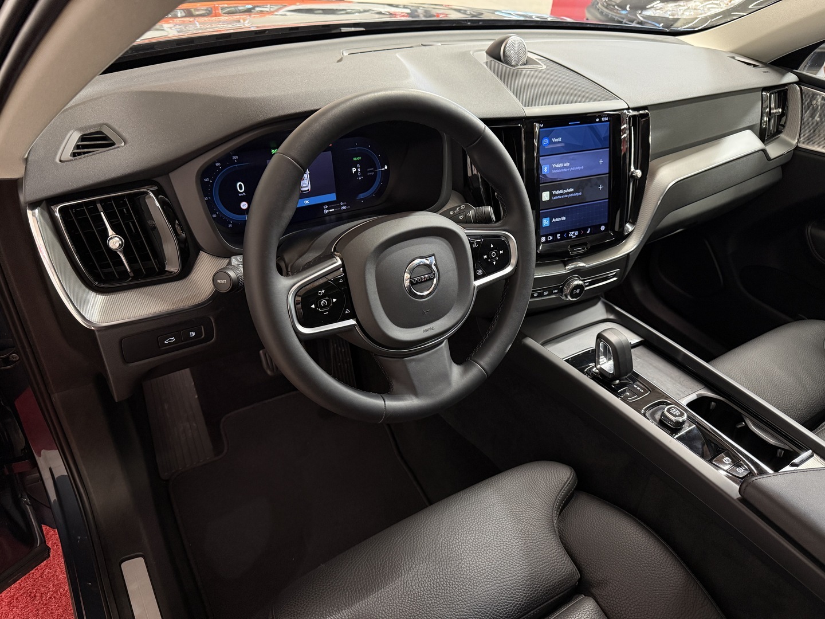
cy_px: 310
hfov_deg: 71.6
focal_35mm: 24
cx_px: 412
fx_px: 572
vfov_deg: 56.8
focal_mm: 6.76
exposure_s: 1/50
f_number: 1.78
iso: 250
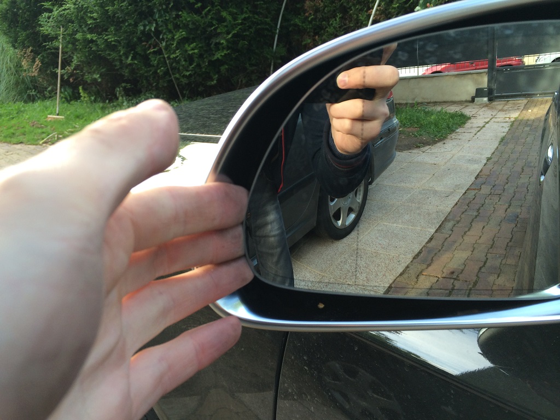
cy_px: 210
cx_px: 280
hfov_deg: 60.0
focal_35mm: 30
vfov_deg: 46.8
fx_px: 485
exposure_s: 1/60
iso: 40
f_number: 2.2
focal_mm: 4.12
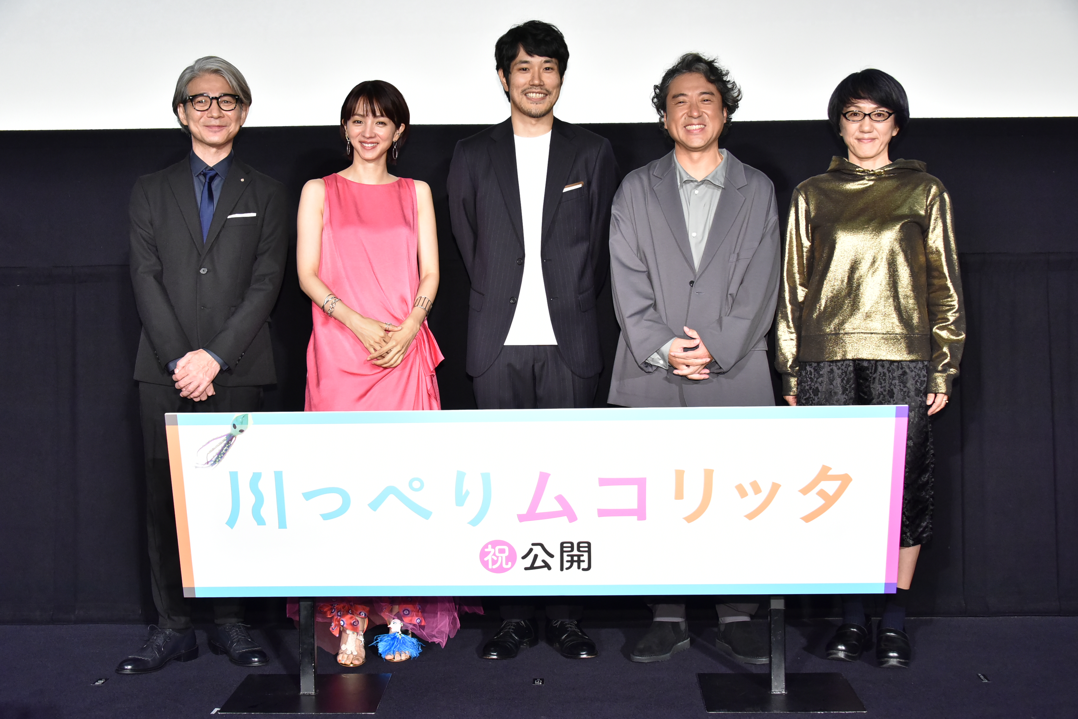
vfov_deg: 28.1
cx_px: 539
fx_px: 1438
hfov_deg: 41.1
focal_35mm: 48
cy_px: 360
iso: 3200
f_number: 6.3
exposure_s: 1/160
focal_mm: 48
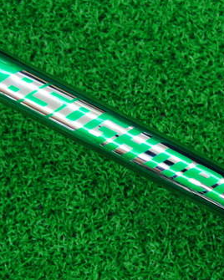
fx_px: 572
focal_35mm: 69
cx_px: 133
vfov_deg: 27.5
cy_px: 138
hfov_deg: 22.1
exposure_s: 1/40
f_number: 3.6
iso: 400
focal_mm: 6.42
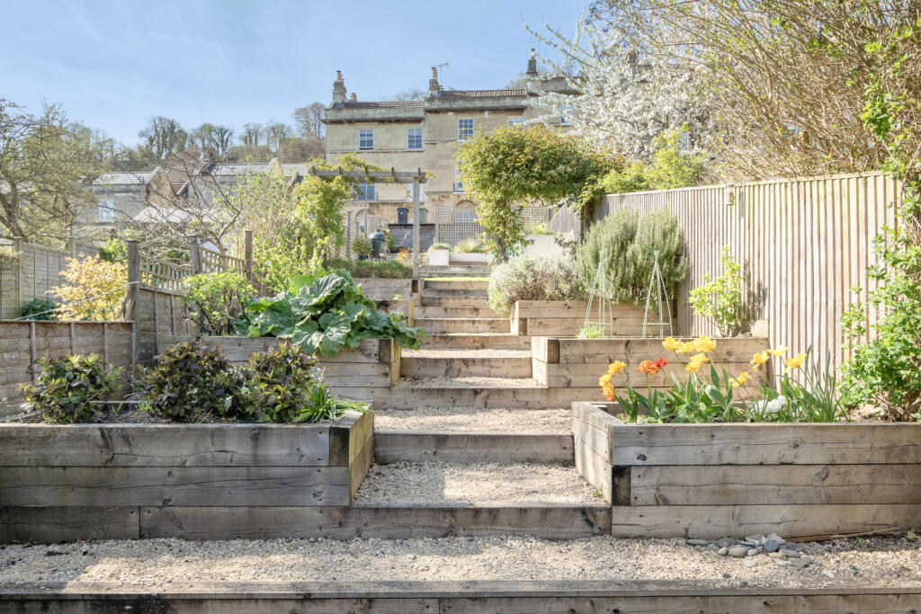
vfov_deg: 47.9
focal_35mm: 27
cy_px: 307
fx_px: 691
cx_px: 460
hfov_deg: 67.4
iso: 400
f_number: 8
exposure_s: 1/1000
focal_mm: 18
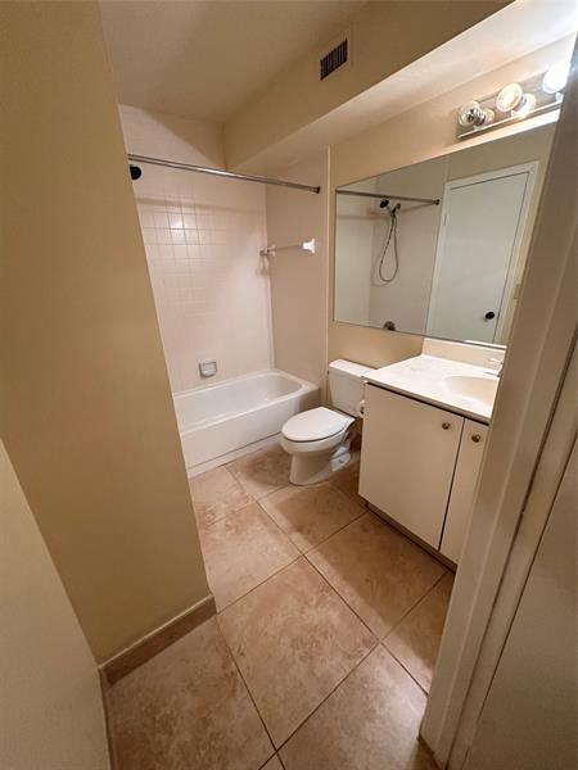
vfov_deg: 102.1
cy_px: 385
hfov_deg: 85.7
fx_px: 312
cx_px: 289
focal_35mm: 14
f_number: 2.2
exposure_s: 1/120
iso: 320
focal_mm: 2.22
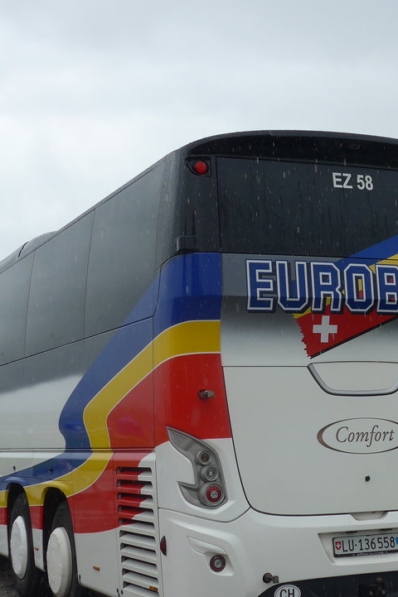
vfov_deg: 28.4
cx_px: 288
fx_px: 1178
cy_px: 332
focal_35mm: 71
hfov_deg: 19.1
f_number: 2.8
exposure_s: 1/800
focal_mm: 8.4
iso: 80
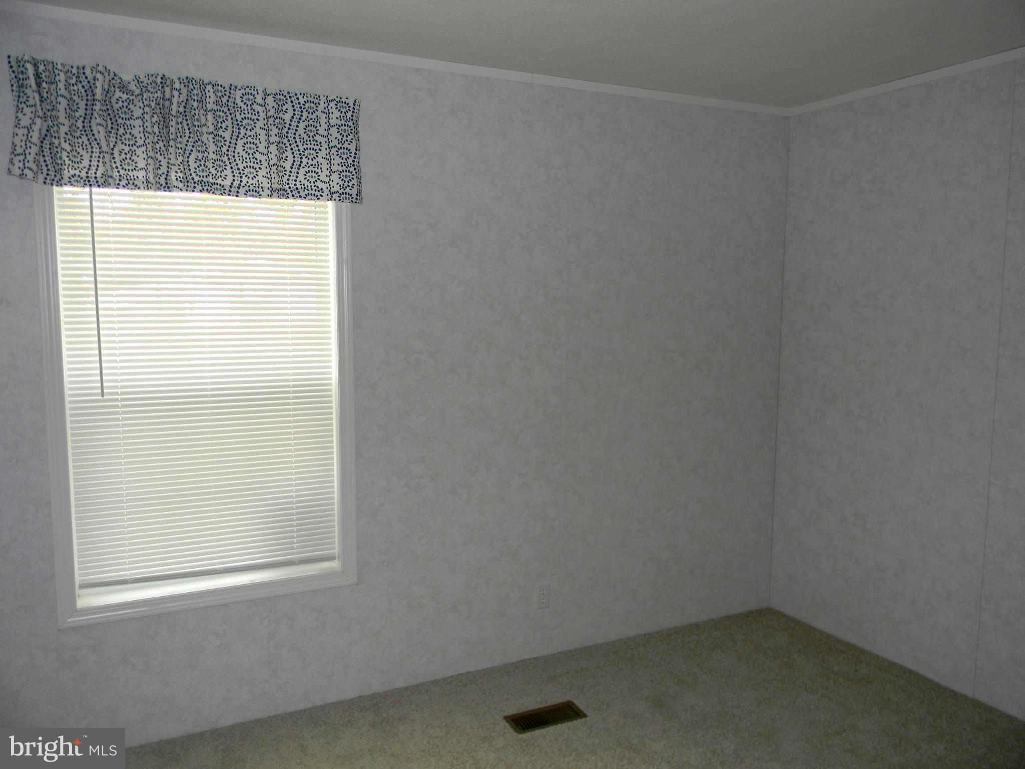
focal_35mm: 28
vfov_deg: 49.7
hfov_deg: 63.4
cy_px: 384
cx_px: 512
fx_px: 829
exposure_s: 1/48.7
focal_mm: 5
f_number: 3.5
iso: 80
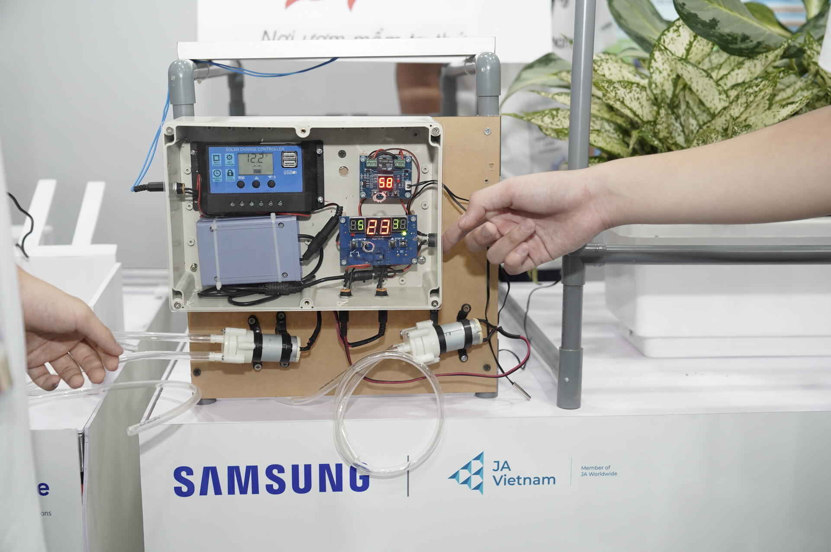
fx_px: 1061
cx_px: 416
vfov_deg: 29.2
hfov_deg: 42.8
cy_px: 276
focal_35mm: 46
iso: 2000
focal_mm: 46
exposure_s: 1/100
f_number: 3.5
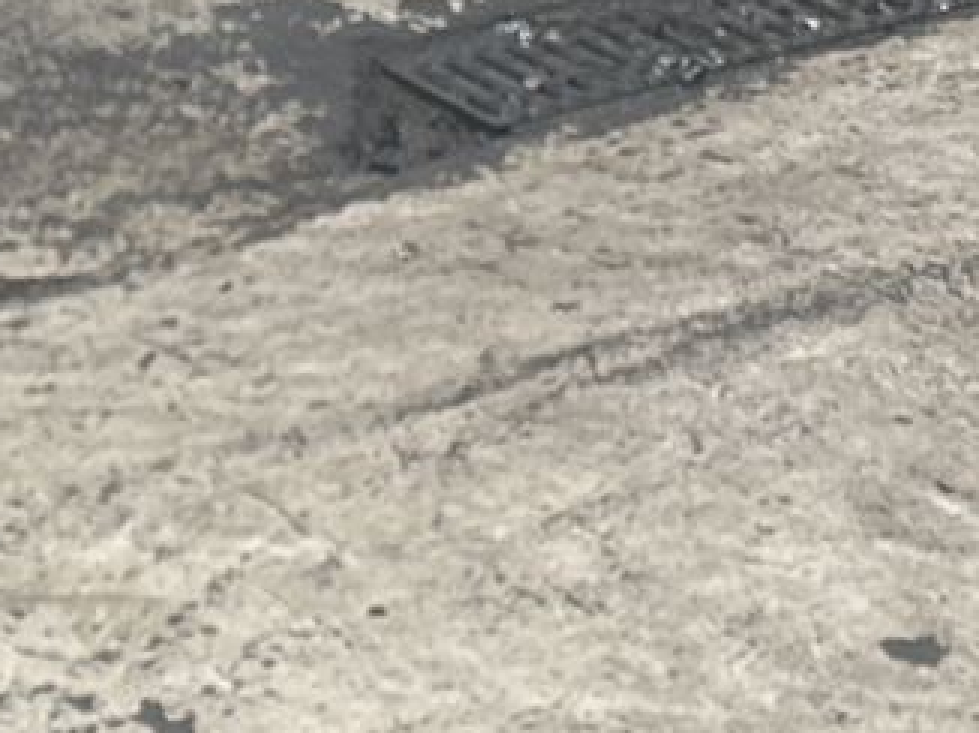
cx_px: -1153
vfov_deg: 8.6
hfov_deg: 11.4
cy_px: 1959
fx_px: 4267
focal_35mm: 151
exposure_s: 1/100
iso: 125
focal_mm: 6.86
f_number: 1.78
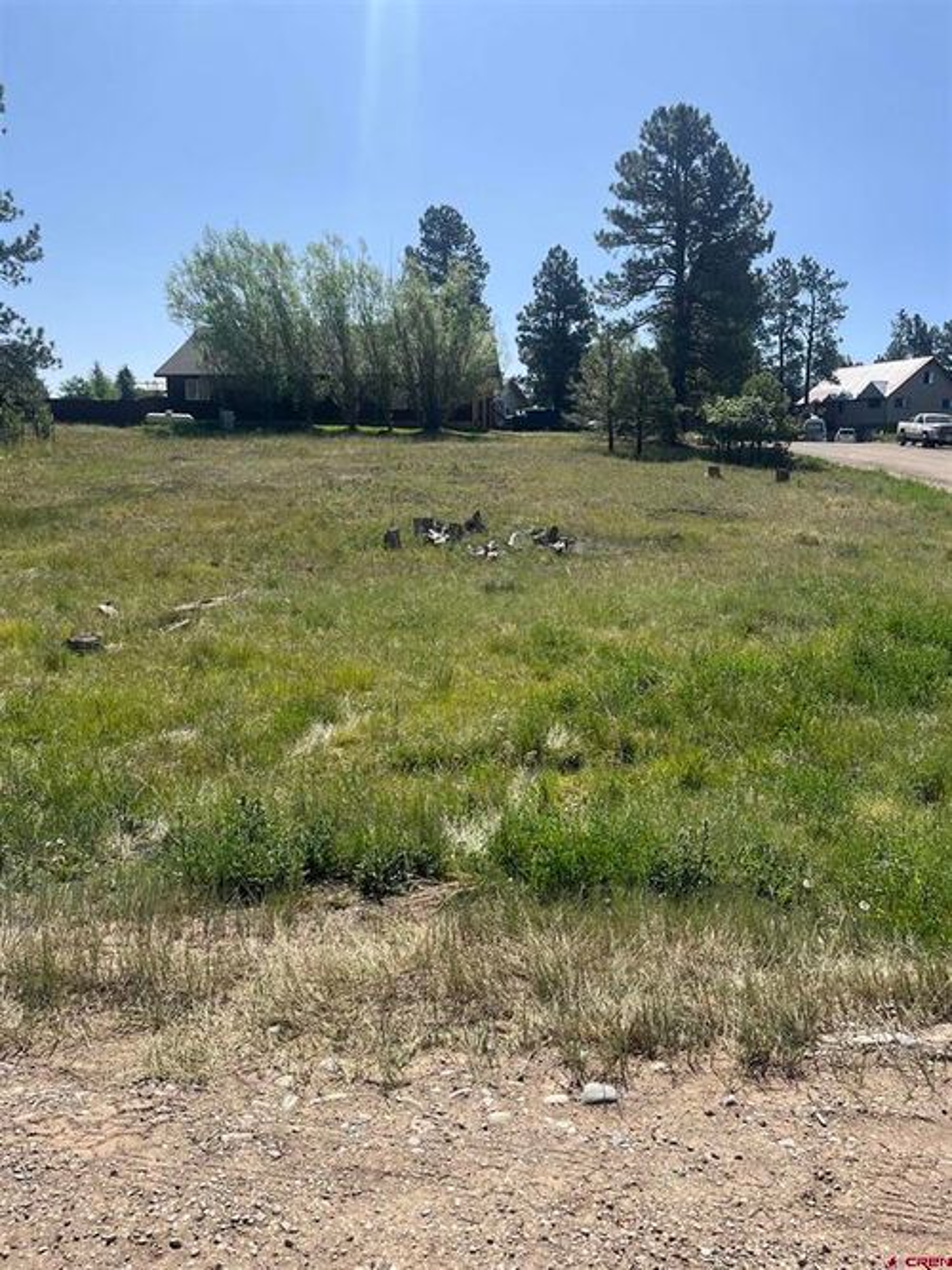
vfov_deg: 67.3
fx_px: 954
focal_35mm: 26
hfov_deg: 53.0
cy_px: 635
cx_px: 476
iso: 50
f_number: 1.6
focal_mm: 5.1
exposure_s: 1/3311
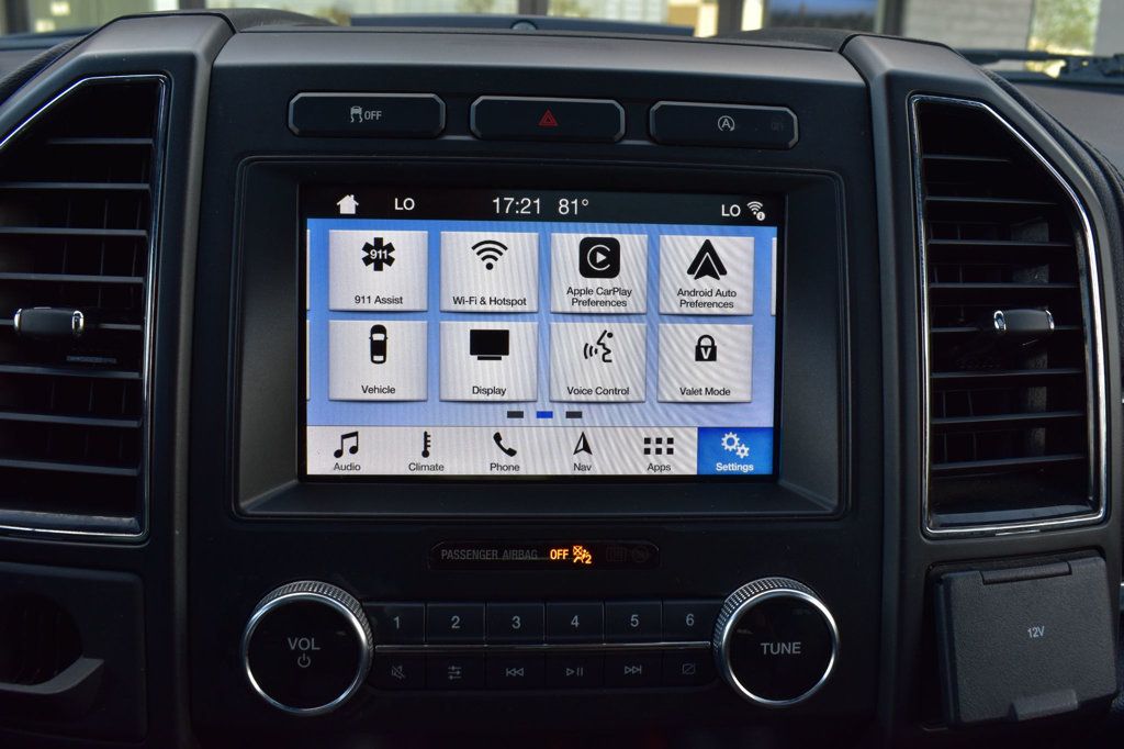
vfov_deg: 41.7
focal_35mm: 32
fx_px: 983
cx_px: 562
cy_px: 374
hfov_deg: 59.5
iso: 400
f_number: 8
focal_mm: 21
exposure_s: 1/80
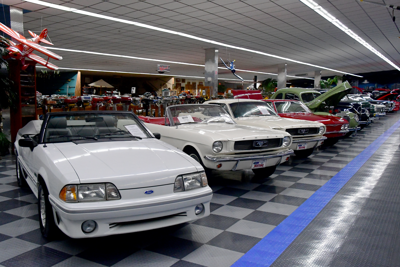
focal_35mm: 33
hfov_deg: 57.2
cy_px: 134
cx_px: 200
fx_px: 367
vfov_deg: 40.0
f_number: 7.1
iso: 3200
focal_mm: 22
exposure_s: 1/30
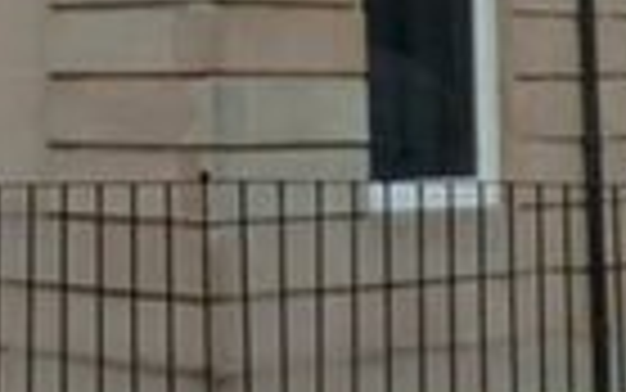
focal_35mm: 133
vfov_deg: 8.8
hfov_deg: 15.6
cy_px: -597
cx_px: 180
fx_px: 2270
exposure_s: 1/500
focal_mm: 4.5
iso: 125
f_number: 3
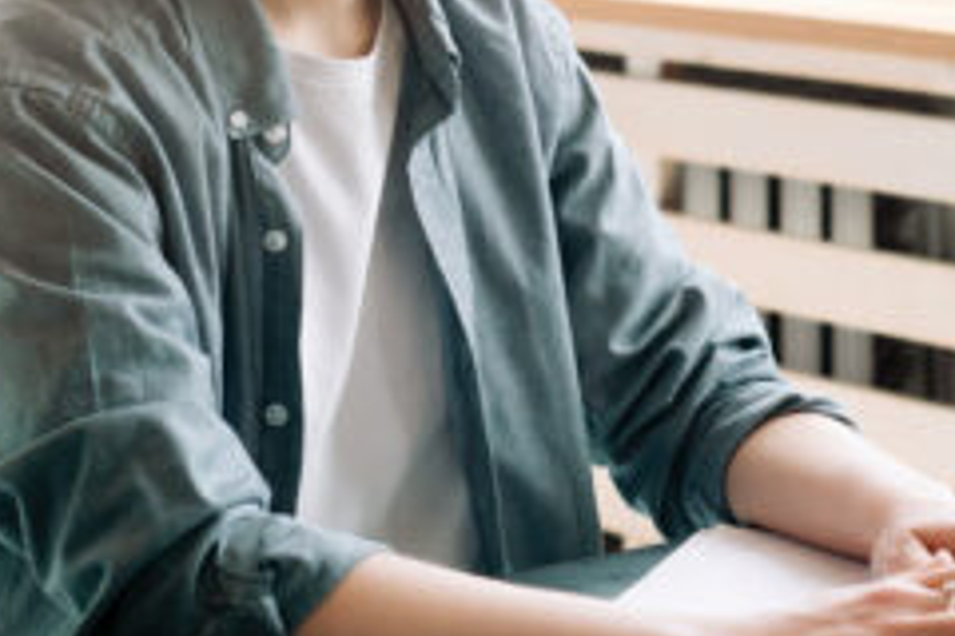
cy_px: 115
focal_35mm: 125
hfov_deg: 16.4
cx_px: 561
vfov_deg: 10.9
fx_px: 3316
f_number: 4
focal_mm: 50
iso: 500
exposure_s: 1/250
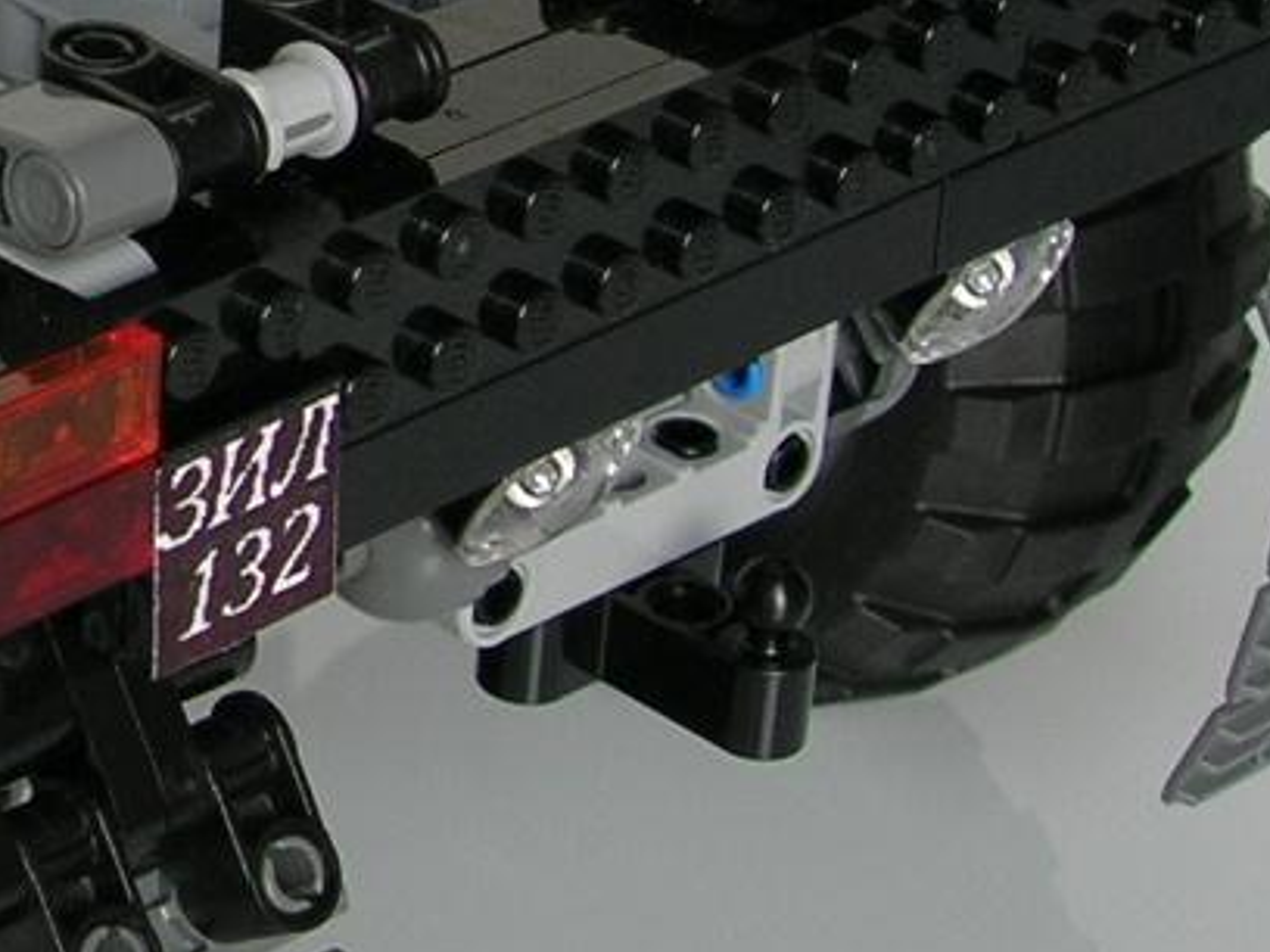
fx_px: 5467
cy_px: -330
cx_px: -707
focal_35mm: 149
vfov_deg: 9.7
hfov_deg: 12.5
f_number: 2.8
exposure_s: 1/21.2
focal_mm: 7.8
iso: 64
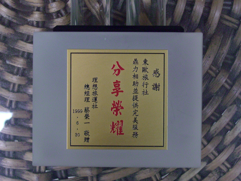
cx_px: 120
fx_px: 543
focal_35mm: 78
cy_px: 90
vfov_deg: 18.9
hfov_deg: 25.0
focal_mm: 16.3
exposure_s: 1/100
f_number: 4.3
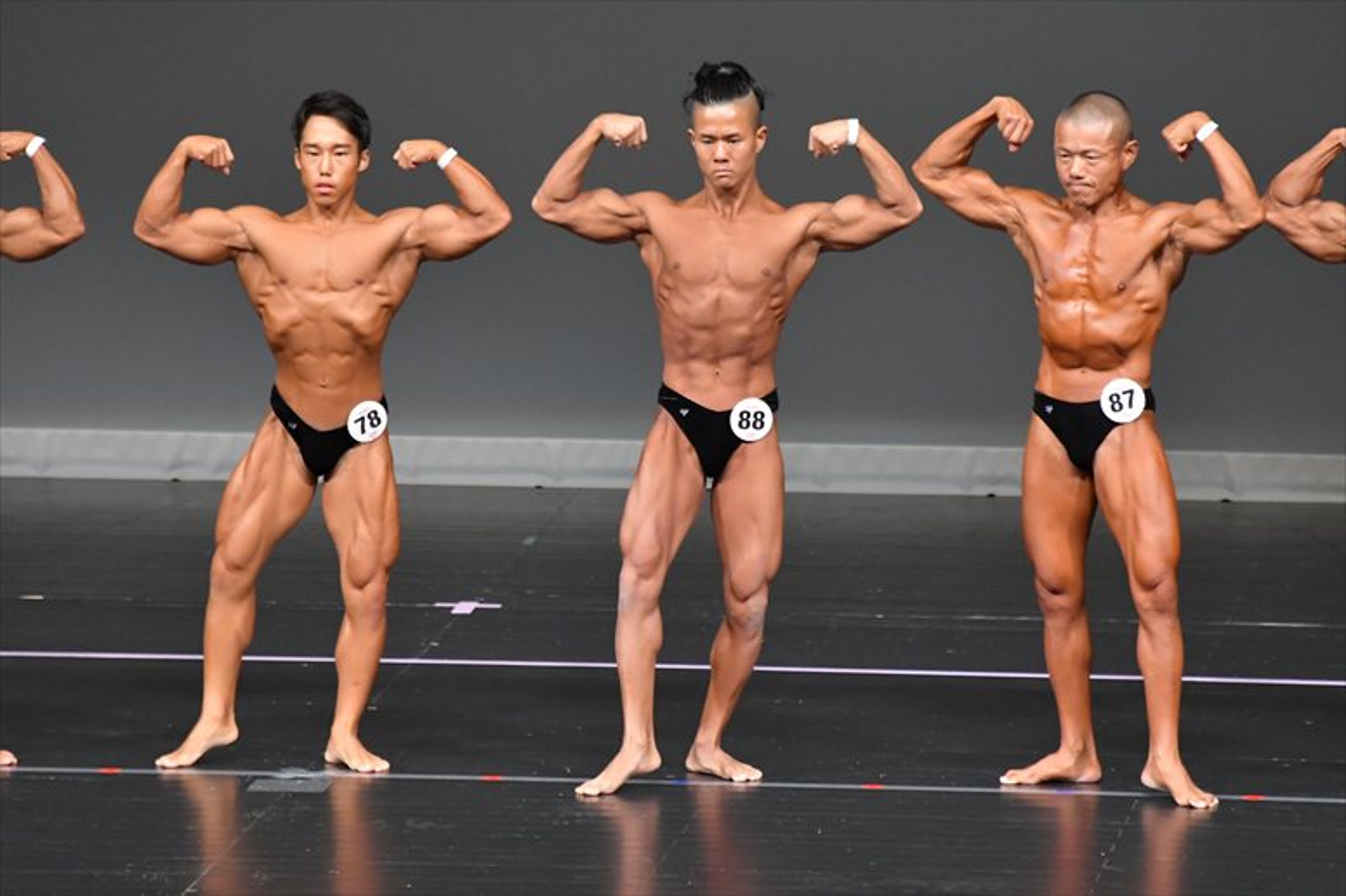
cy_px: 448
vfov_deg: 4.0
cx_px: 673
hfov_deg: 6.0
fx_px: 12893
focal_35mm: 345
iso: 5000
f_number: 5.6
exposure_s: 1/400
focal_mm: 230
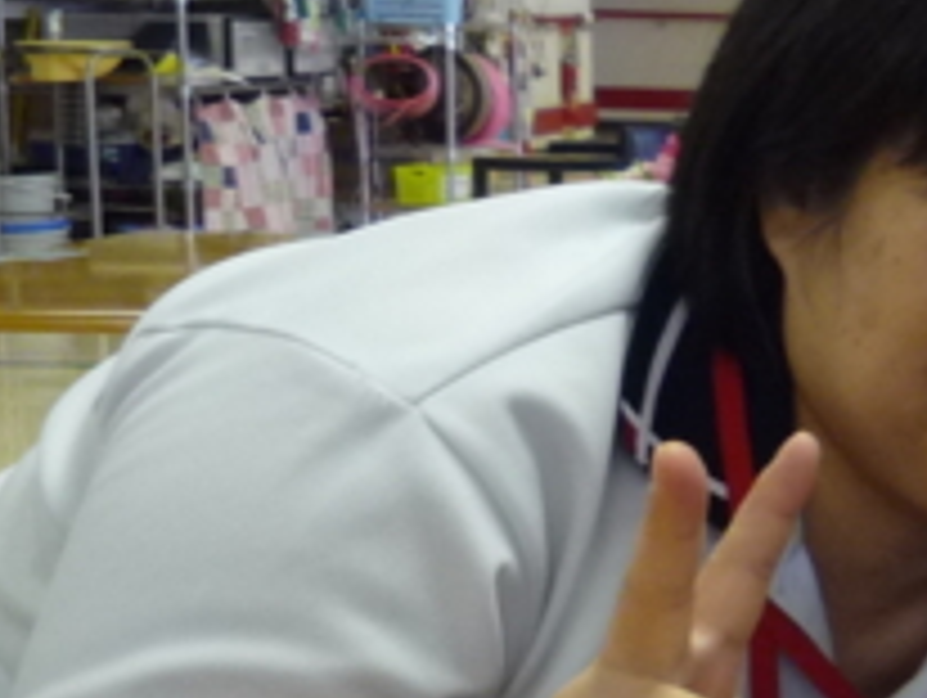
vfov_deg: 15.3
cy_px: 374
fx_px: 2601
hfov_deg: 16.5
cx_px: 1724
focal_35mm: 97
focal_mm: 4.4
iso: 200
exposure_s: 1/30
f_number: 2.8
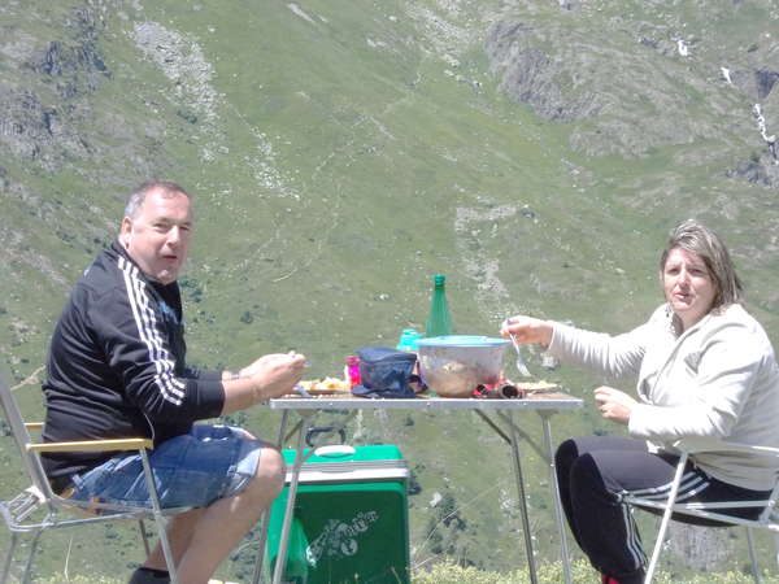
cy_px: 292
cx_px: 390
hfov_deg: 17.4
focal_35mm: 113
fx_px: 2543
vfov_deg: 13.1
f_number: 5.8
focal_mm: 16
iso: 180
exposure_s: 1/500
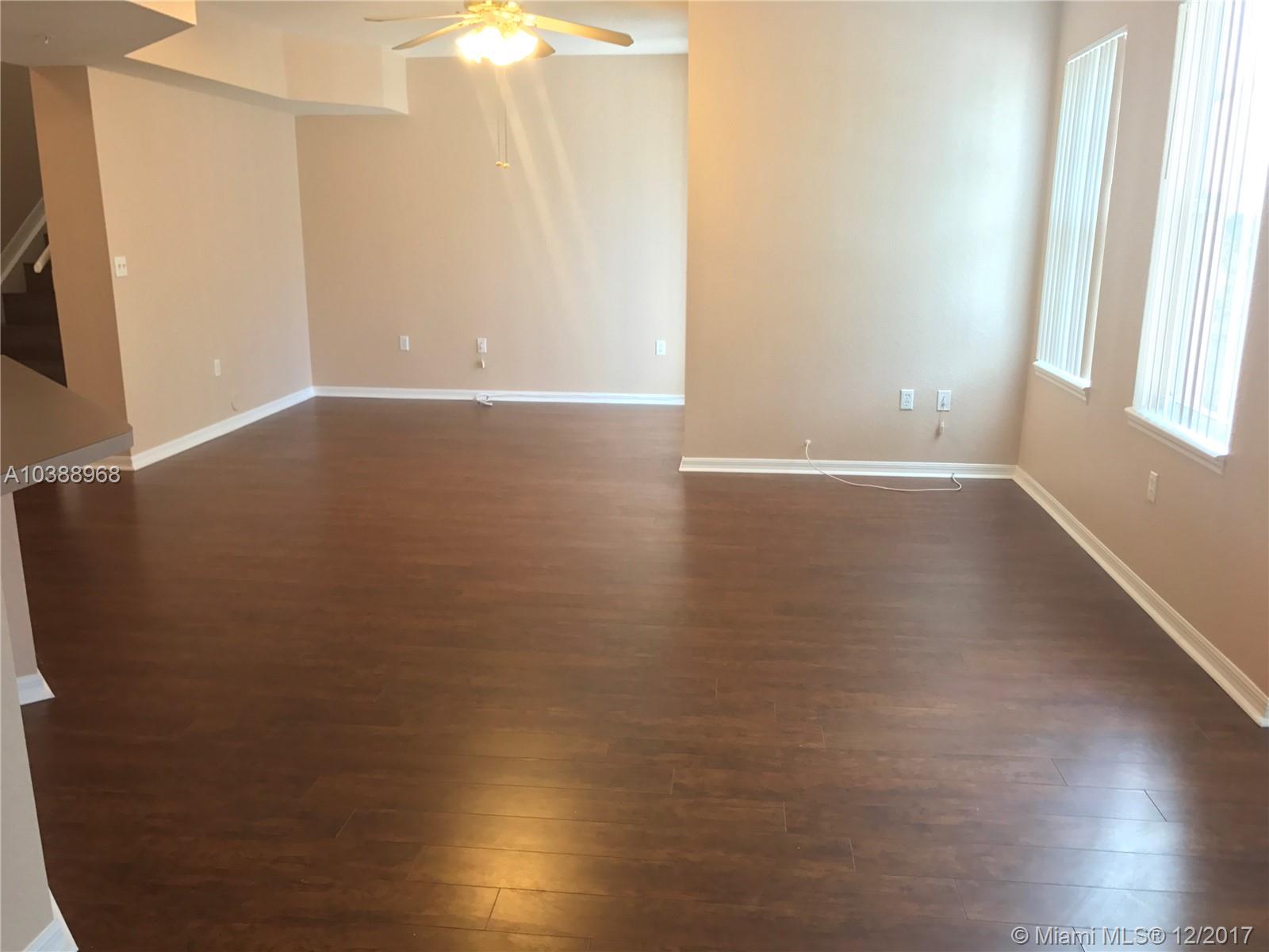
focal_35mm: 28
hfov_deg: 63.4
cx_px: 634
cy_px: 476
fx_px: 1026
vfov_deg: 49.7
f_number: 1.8
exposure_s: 1/30
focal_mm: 3.99
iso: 32
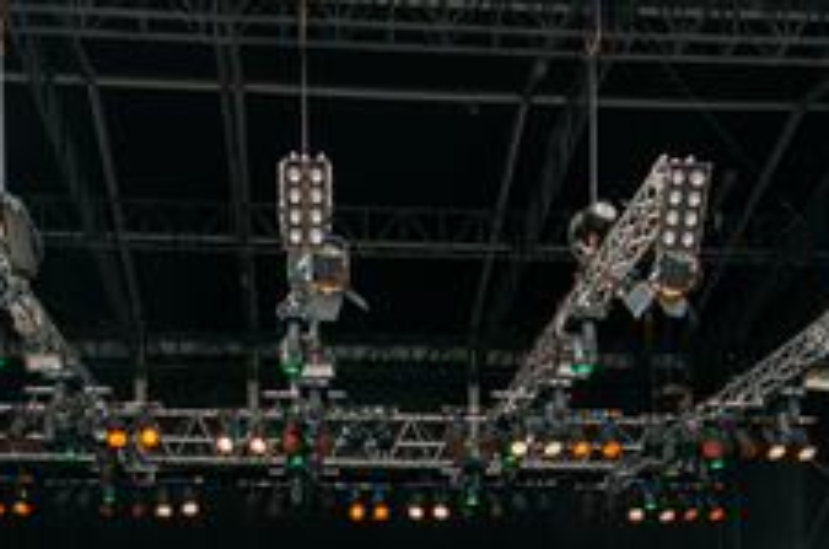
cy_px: 759
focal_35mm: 48
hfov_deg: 41.1
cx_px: 365
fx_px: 1103
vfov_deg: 23.8
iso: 200
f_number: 5.6
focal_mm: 10
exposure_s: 1/125
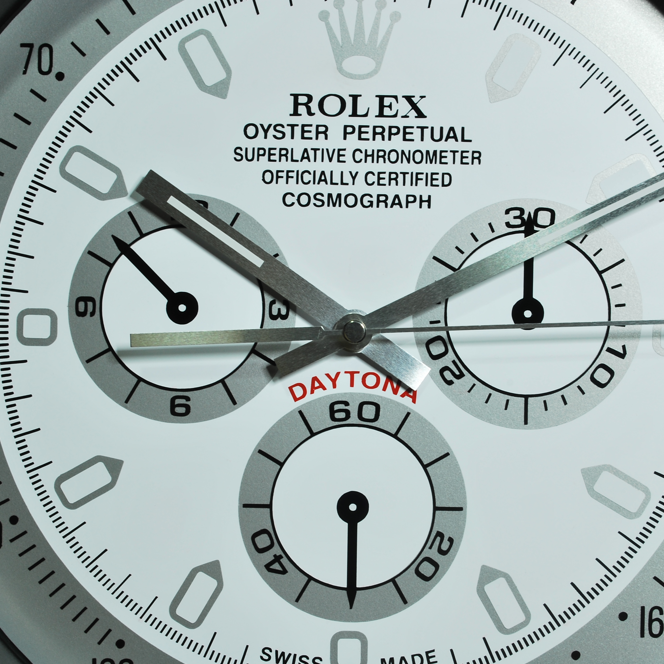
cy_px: 329
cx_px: 342
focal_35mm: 68
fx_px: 1468
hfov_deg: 25.5
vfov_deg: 25.5
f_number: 16
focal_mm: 35
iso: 100
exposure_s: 4
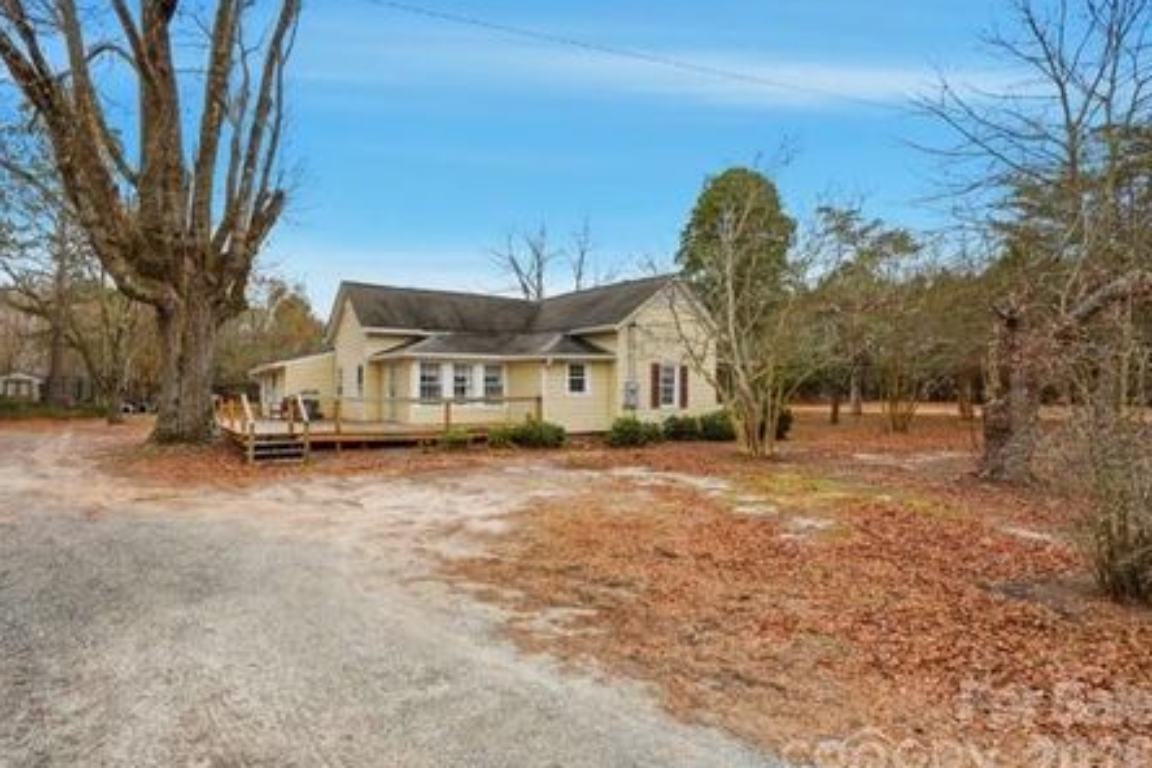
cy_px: 372
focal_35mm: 18
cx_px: 514
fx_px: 576
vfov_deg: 67.4
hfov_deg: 89.7
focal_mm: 16
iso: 200
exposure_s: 1/1250
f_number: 10
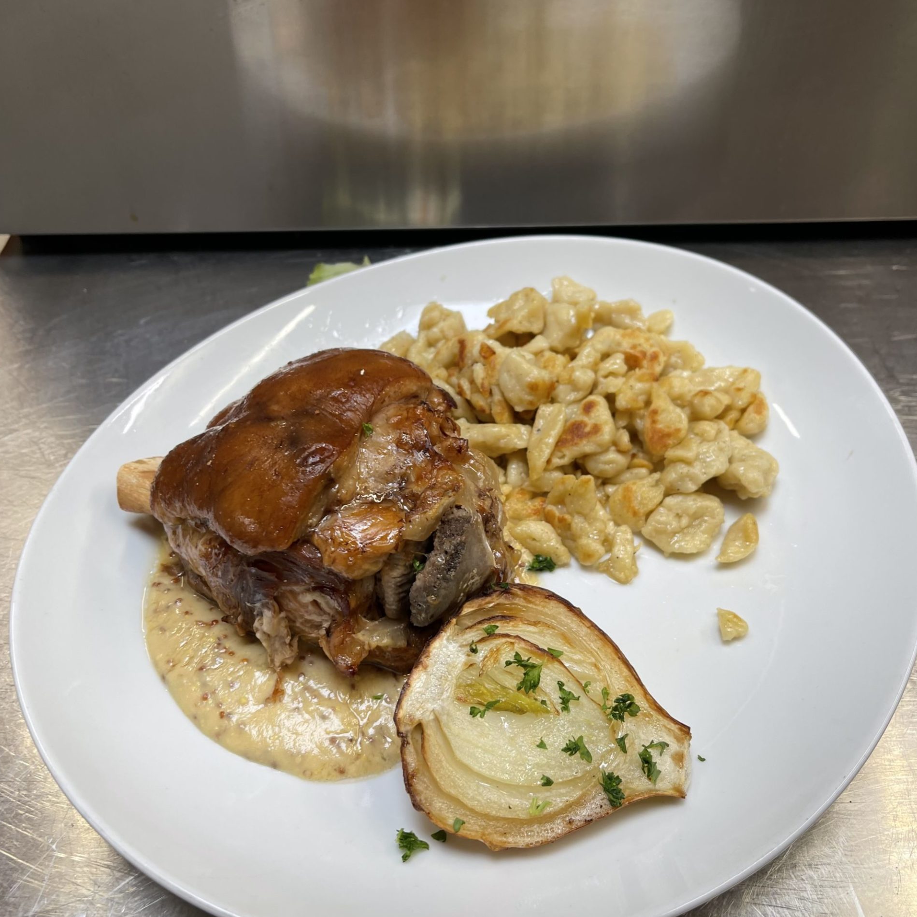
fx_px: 929
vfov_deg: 52.5
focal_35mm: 31
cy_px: 487
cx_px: 460
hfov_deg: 52.5
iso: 40
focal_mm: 5.1
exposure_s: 1/100
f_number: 1.6
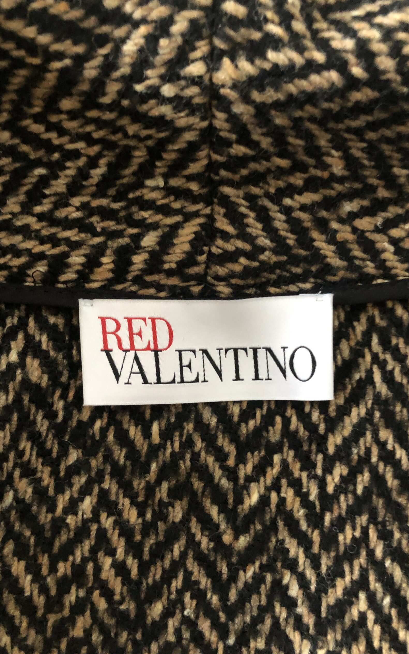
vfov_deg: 62.9
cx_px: 207
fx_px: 535
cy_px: 327
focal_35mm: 30
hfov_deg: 41.8
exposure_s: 1/4
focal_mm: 3.99
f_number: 1.8
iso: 100
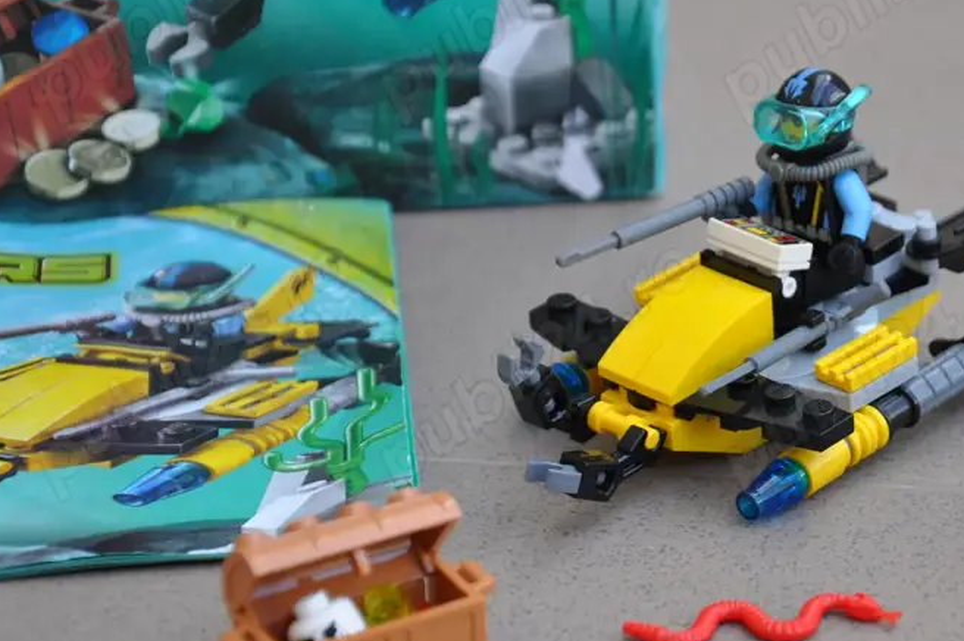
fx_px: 4280
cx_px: 707
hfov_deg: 12.8
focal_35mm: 160
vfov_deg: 8.6
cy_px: 328
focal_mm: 70
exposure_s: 1/125
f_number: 5.3
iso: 400
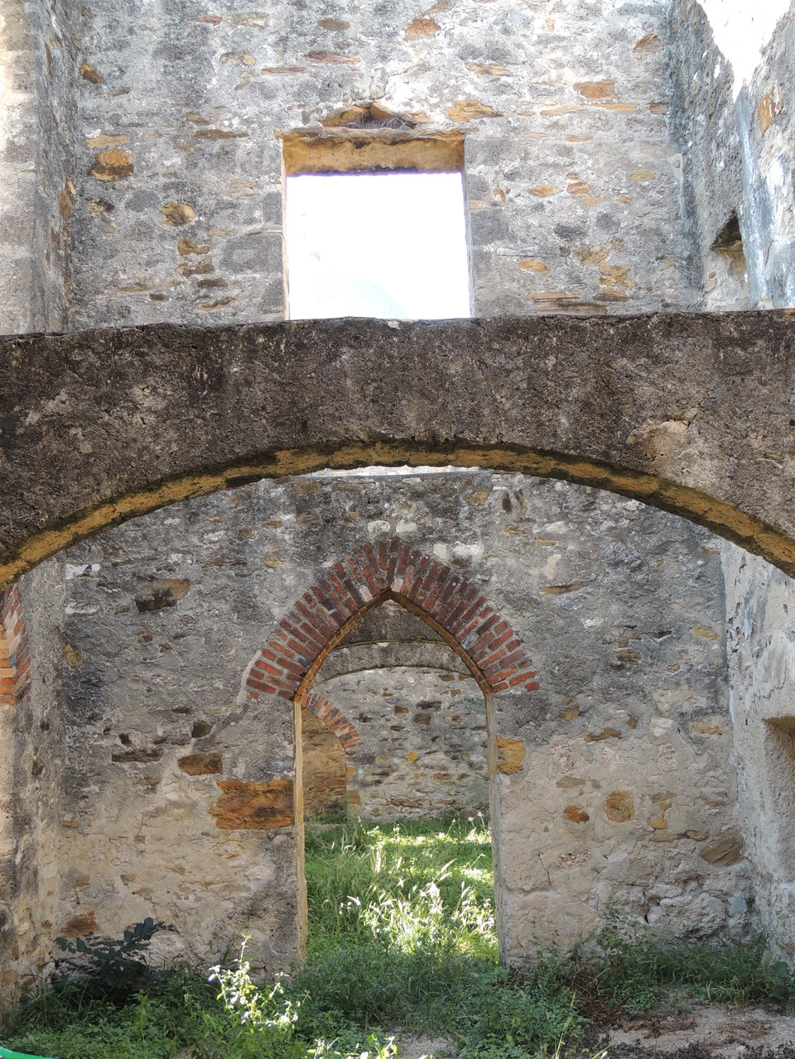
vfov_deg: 52.6
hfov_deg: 40.7
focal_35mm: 35
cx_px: 398
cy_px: 530
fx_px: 1072
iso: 100
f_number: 3.3
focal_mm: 6.2
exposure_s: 1/50
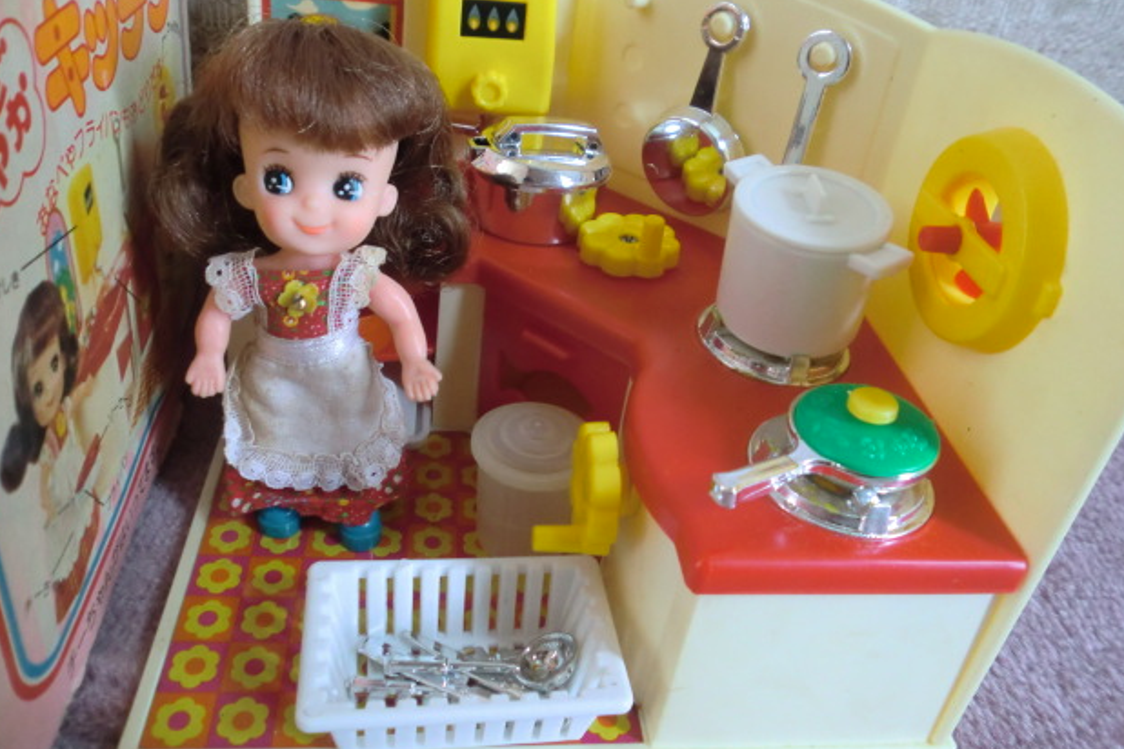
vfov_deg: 46.3
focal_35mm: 28
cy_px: 324
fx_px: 874
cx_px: 558
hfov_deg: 65.5
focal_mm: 4.65
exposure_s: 1/15
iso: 400
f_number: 2.6
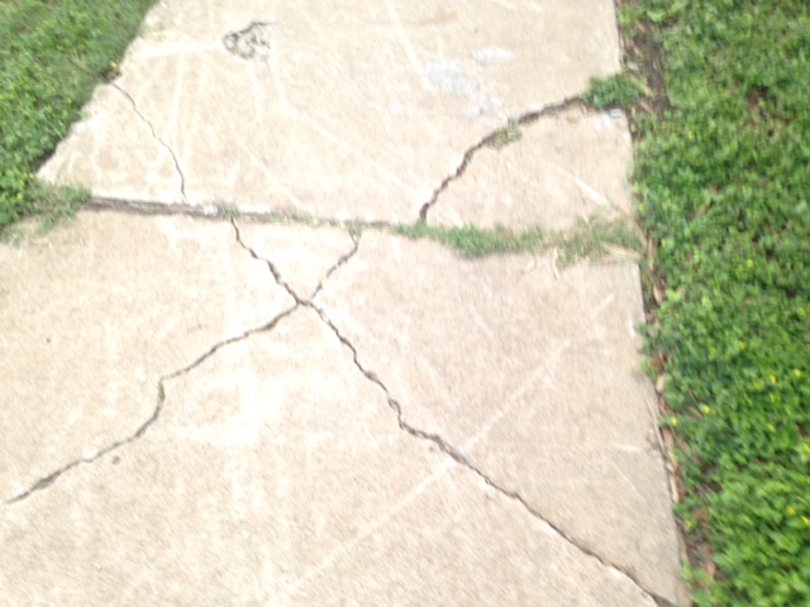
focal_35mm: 33
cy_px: 304
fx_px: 772
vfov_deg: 42.9
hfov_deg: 55.4
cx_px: 405
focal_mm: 4.12
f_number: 2.4
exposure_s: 1/20
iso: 64
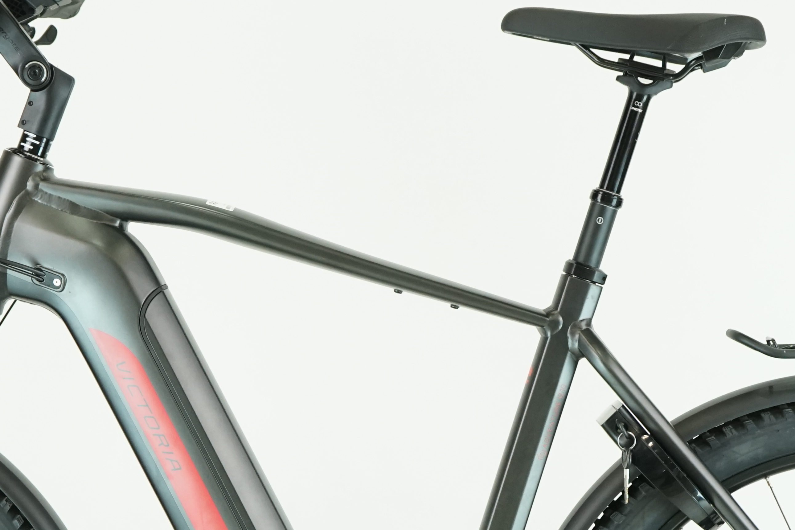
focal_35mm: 121
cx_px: 347
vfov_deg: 11.3
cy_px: 464
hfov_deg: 16.9
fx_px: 2672
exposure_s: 1/200
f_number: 5.6
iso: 1600
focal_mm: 52
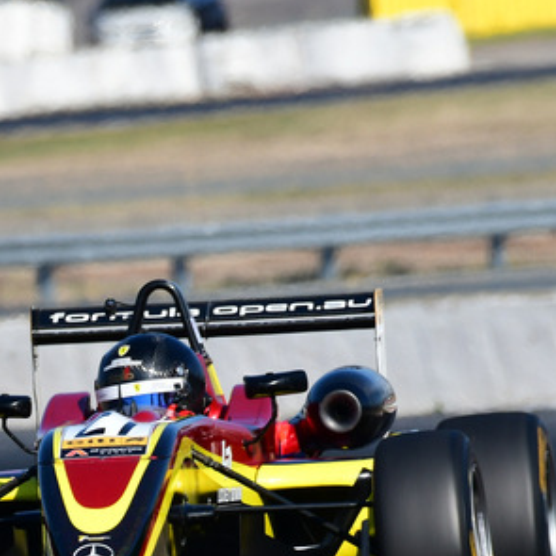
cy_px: 433
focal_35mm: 1659
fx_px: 30147
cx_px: -66
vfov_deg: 1.1
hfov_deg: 1.1
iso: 320
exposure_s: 1/640
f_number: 10
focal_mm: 480
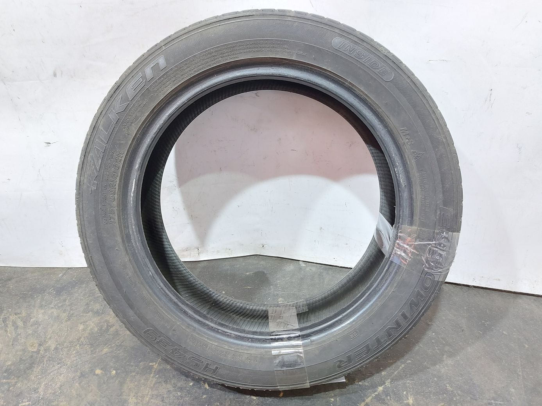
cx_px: 271
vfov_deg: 56.8
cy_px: 203
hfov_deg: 71.6
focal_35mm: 24
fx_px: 376
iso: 500
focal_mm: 5.23
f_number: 1.8
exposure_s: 1/25
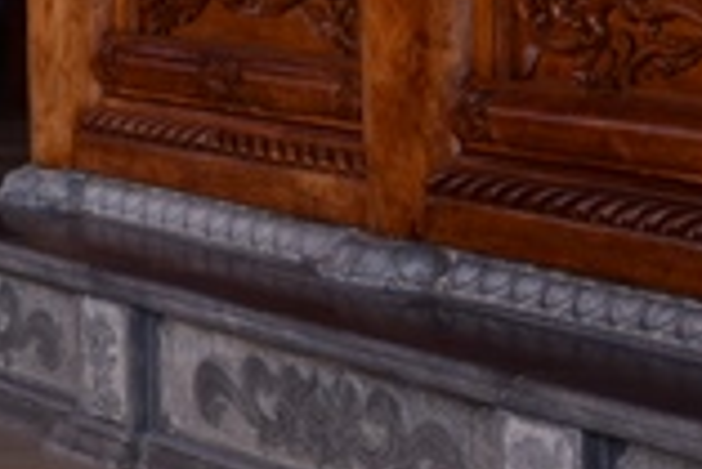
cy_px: -237
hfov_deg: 10.2
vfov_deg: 7.1
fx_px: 3708
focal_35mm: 190
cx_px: -595
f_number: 5.6
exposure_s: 1/320
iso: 320
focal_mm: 46
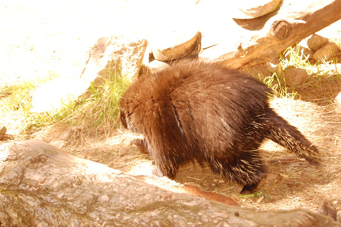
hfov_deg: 24.6
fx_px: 781
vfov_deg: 16.5
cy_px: 114
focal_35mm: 82
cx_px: 170
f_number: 5.6
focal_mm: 55
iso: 400
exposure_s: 1/100
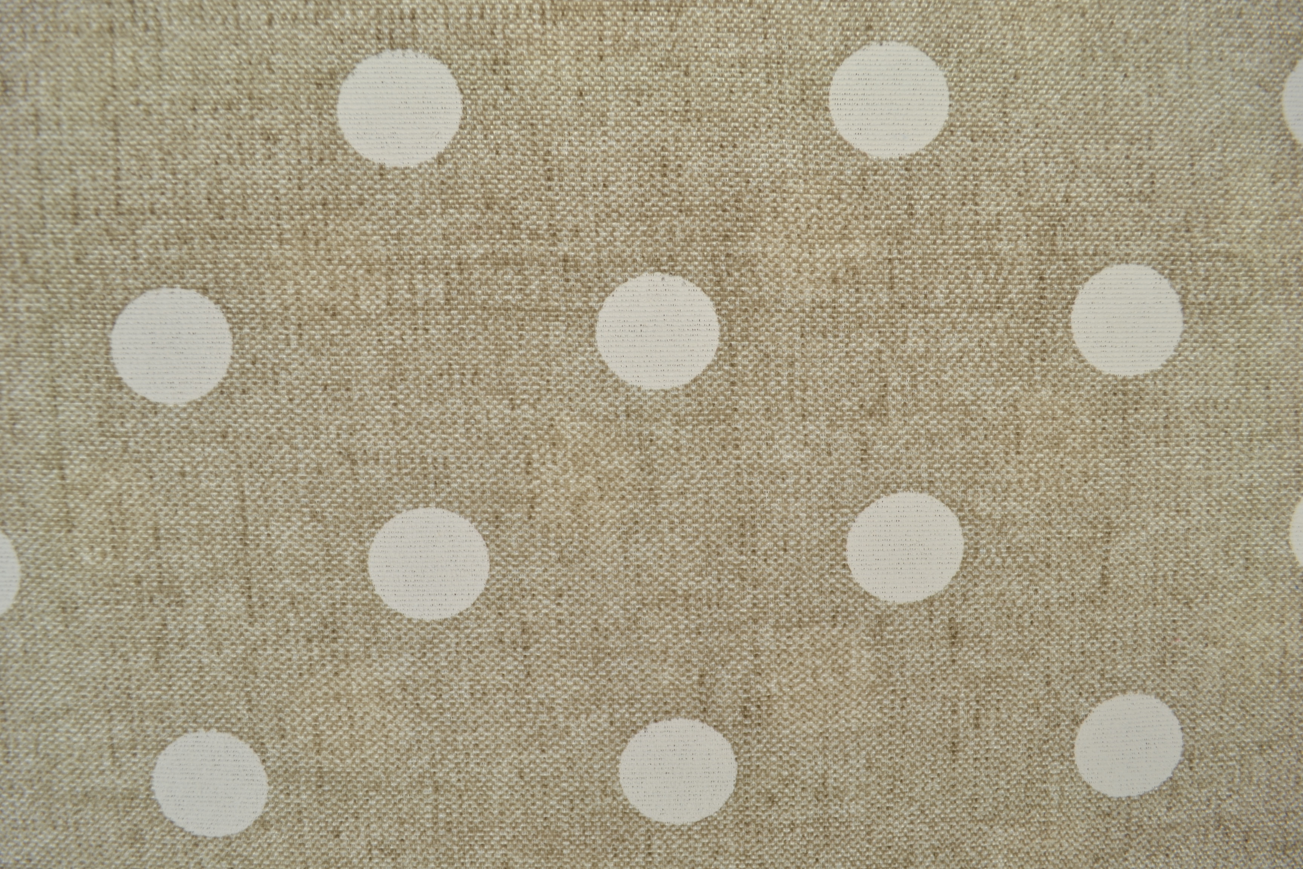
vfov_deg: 47.9
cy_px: 434
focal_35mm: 27
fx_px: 977
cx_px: 652
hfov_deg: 67.4
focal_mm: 18
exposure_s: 1/50
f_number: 5.6
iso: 100
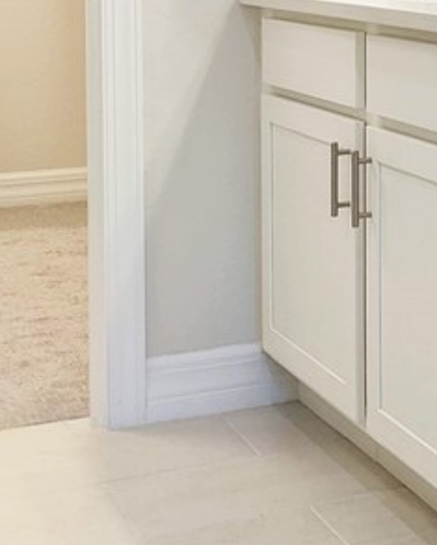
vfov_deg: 19.9
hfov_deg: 15.8
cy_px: -43
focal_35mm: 92
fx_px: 1485
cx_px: 578
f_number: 1.73
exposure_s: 1/120
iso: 139
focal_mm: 4.38
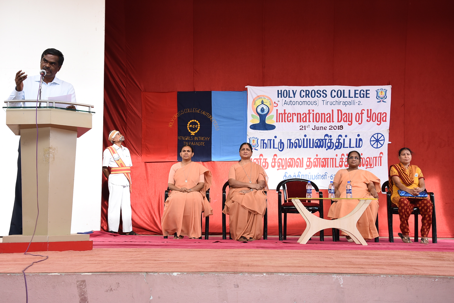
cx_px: 227
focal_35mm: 51
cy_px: 152
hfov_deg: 38.9
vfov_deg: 26.5
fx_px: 644
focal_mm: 34
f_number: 7.1
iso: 400
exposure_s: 1/125
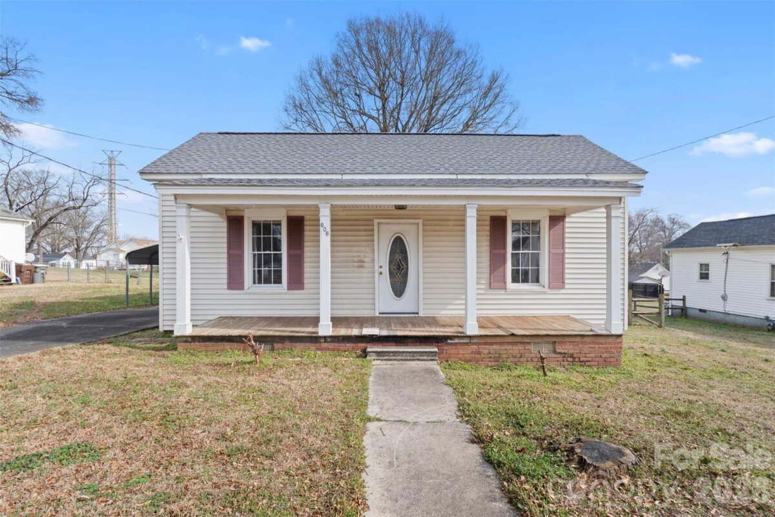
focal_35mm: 18
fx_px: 387
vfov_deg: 67.4
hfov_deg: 90.0
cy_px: 258
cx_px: 388
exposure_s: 1/100
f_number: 9
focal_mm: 12
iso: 250
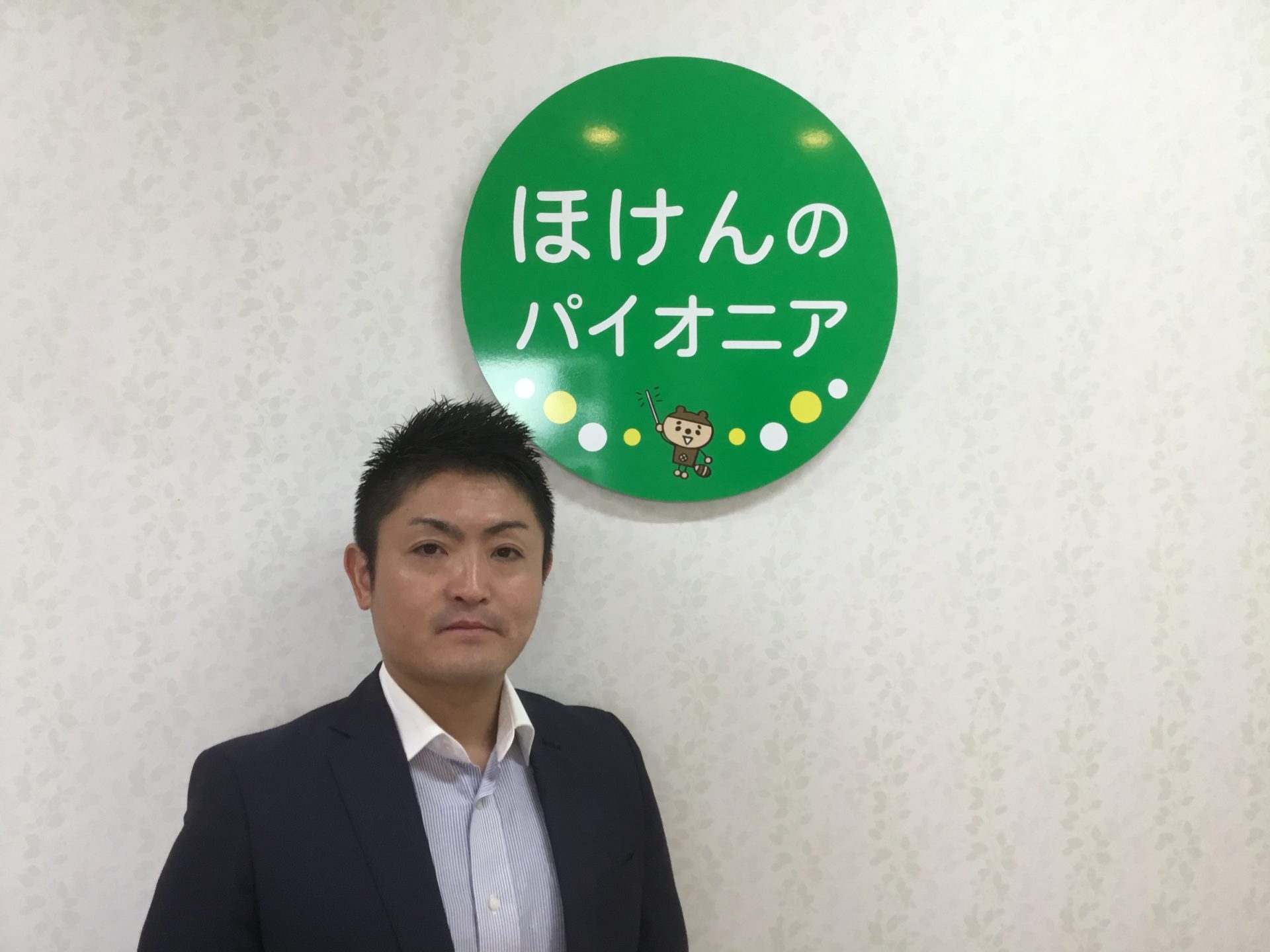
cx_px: 635
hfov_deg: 58.4
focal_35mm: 31
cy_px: 476
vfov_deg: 45.4
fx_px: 1137
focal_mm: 3.3
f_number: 2.4
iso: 25
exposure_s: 1/30
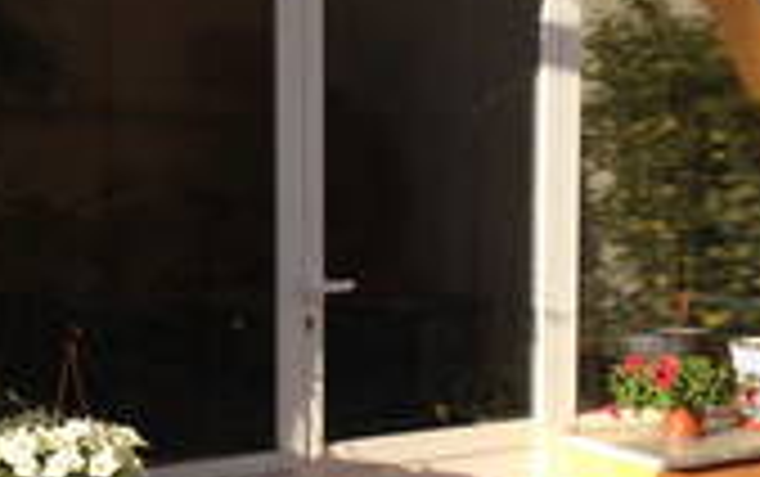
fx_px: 1638
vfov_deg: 16.5
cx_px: 490
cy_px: 288
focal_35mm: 79
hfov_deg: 26.0
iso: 64
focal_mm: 4.28
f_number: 2.4
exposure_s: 1/673
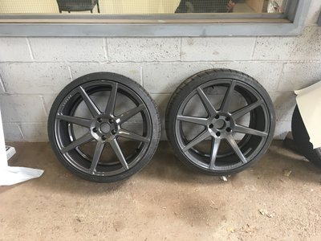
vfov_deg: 48.2
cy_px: 120
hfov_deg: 61.7
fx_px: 269
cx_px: 160
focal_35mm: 29
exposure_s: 1/33
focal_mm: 4.15
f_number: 2.2
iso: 80
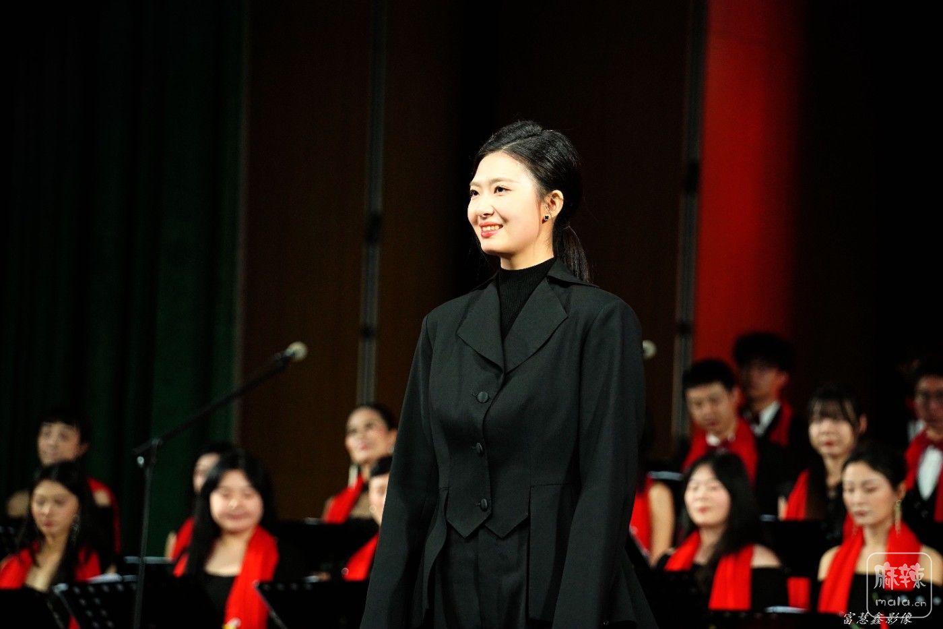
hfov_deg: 11.9
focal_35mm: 173
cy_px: 314
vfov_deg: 7.9
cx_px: 472
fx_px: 4531
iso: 1250
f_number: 5.6
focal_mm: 173
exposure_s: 1/250
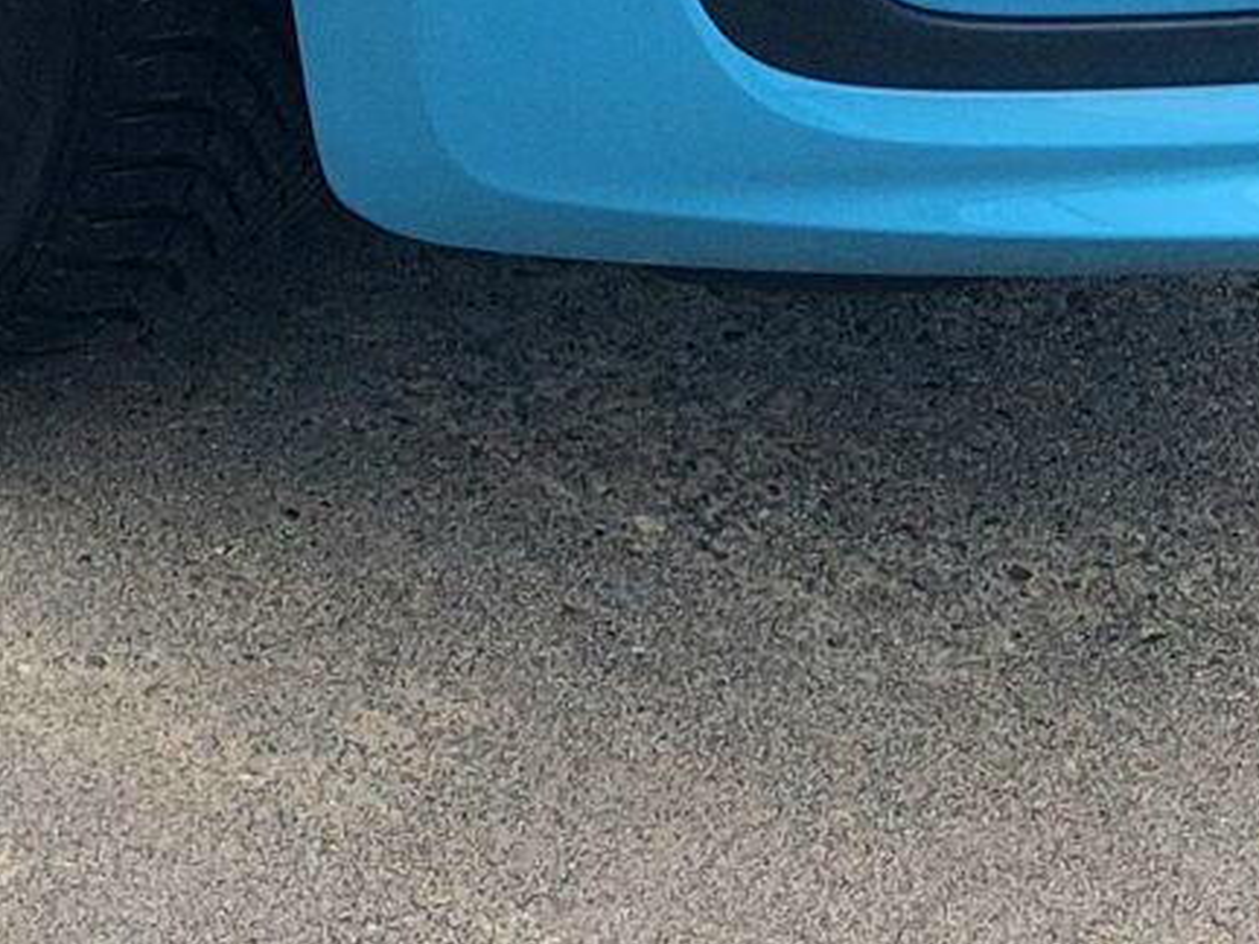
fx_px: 5383
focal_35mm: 148
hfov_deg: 13.3
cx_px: 184
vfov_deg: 8.8
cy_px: -1550
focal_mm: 5.23
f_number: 1.8
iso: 40
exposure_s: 1/1000
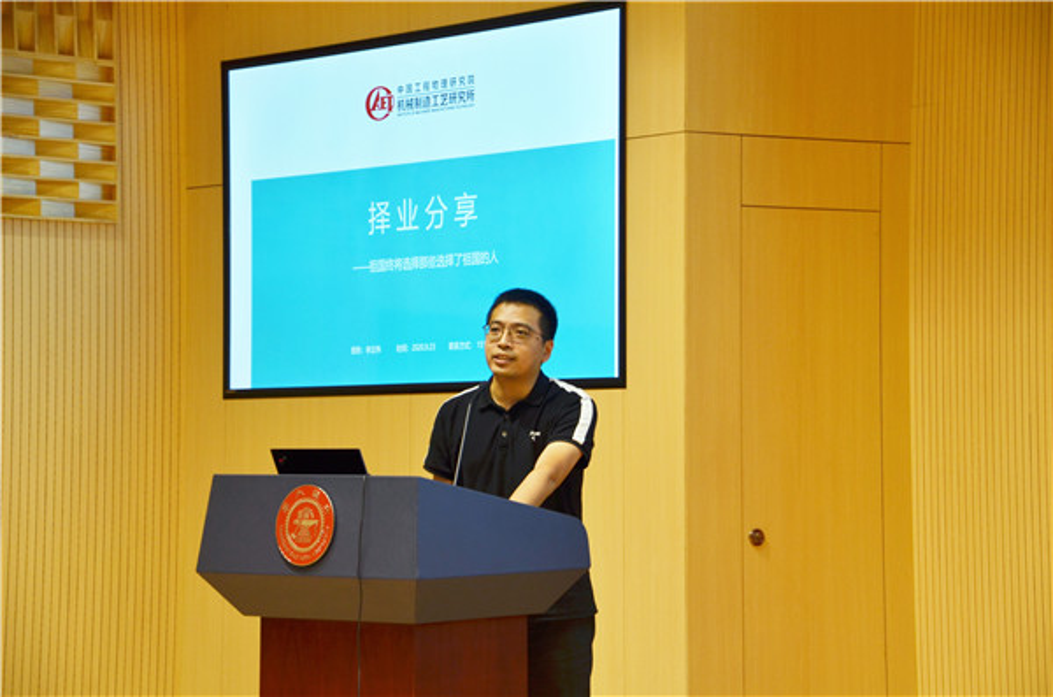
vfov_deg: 14.0
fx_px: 2845
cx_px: 526
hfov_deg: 21.0
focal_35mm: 98
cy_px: 348
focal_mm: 65
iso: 200
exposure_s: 1/25
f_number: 5
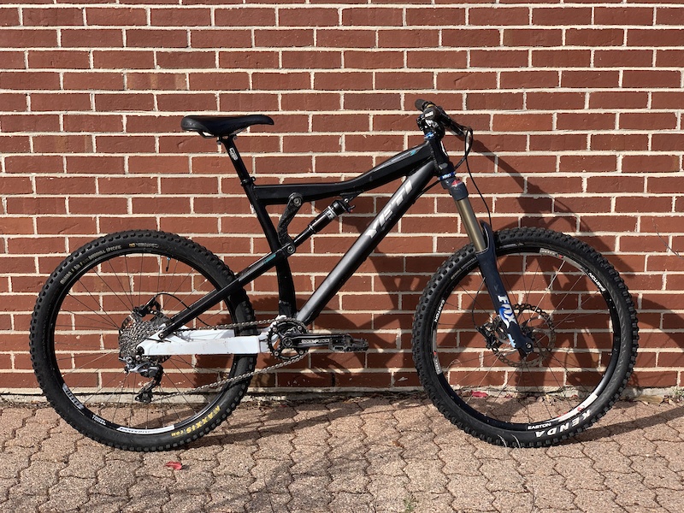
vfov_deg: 28.0
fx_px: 1028
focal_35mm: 52
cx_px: 342
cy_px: 256
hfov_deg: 36.8
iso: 16
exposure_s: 1/786
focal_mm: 6
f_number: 2.4
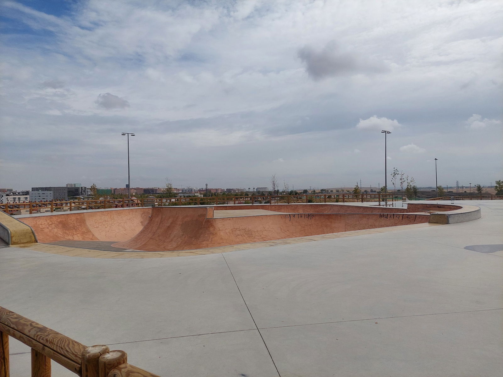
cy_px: 188
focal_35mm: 25
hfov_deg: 69.4
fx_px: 363
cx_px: 252
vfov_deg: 54.9
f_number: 1.8
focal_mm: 5.23
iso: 40
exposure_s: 1/4243
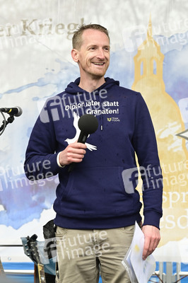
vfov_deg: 17.1
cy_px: 142
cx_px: 94
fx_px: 942
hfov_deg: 11.4
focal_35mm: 120
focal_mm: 120
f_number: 6.3
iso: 800
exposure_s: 1/160
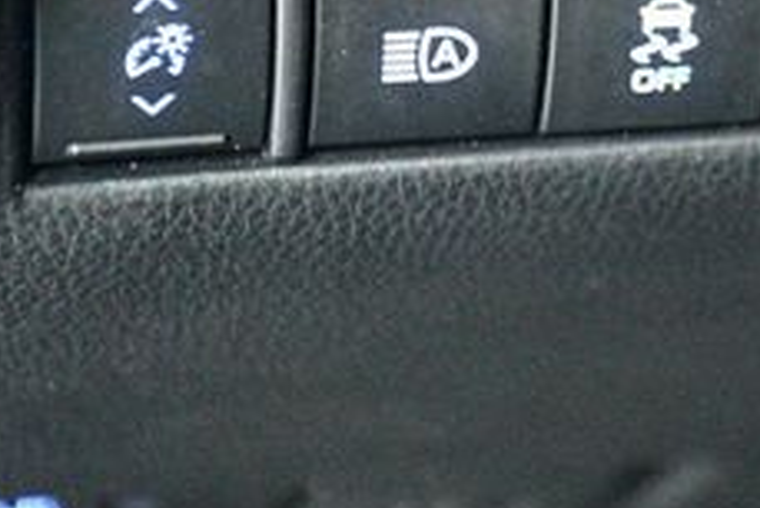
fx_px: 5302
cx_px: 850
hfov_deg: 8.1
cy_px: -40
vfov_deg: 5.5
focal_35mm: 251
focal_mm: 60
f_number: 5
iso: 12800
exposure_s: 1/15
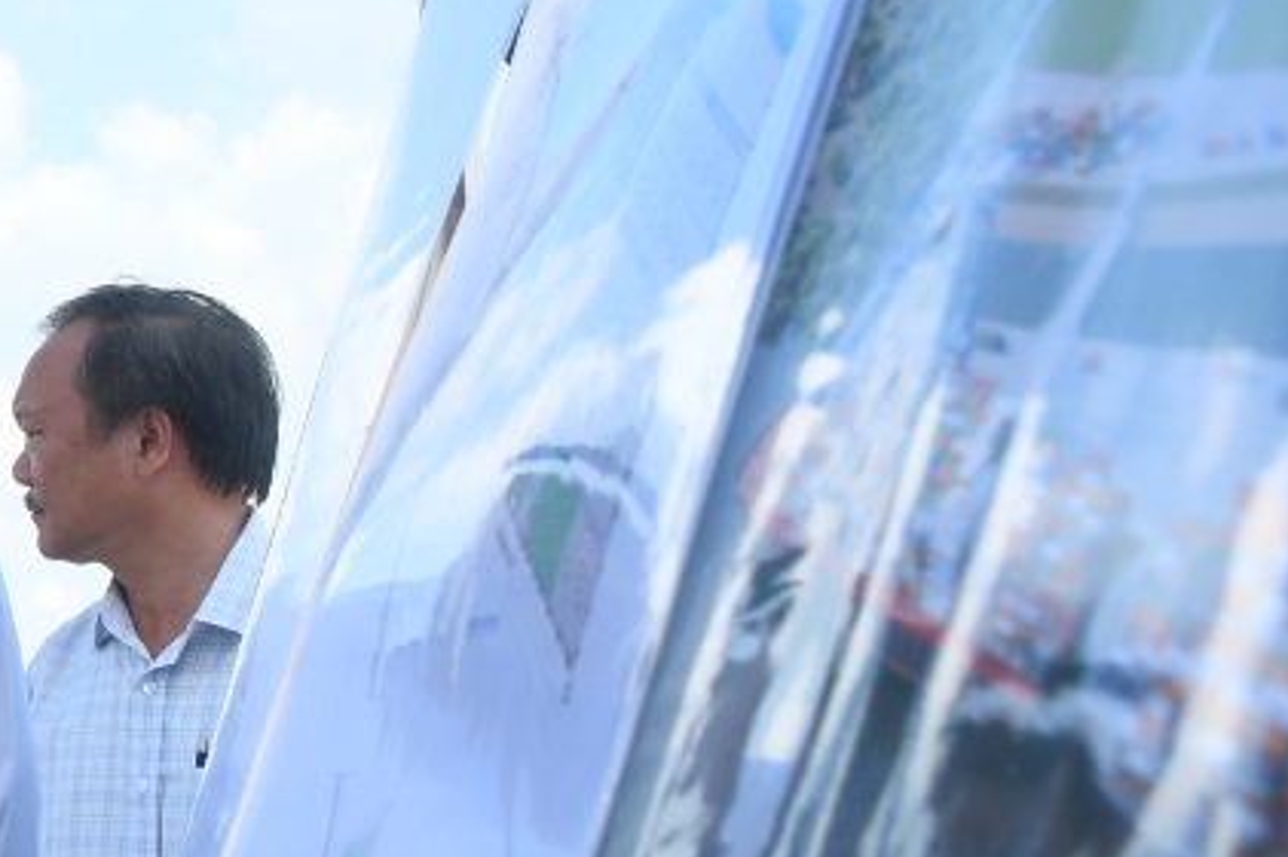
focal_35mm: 104
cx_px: -829
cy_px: 70
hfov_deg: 17.1
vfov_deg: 13.0
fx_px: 3718
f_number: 5.6
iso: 100
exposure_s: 1/250
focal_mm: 18
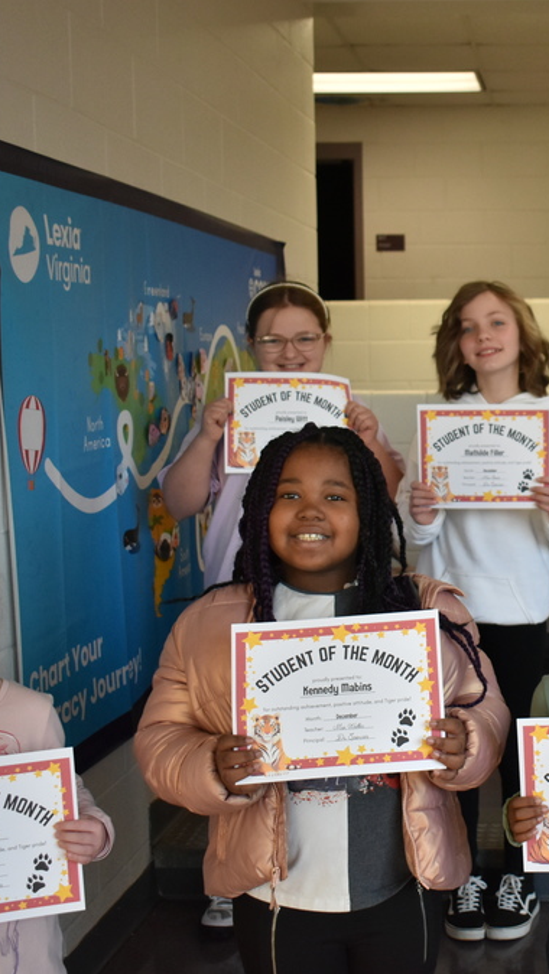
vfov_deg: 38.0
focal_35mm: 55
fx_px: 1417
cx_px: 556
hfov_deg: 21.1
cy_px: 488
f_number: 3.8
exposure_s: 1/200
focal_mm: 23
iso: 800
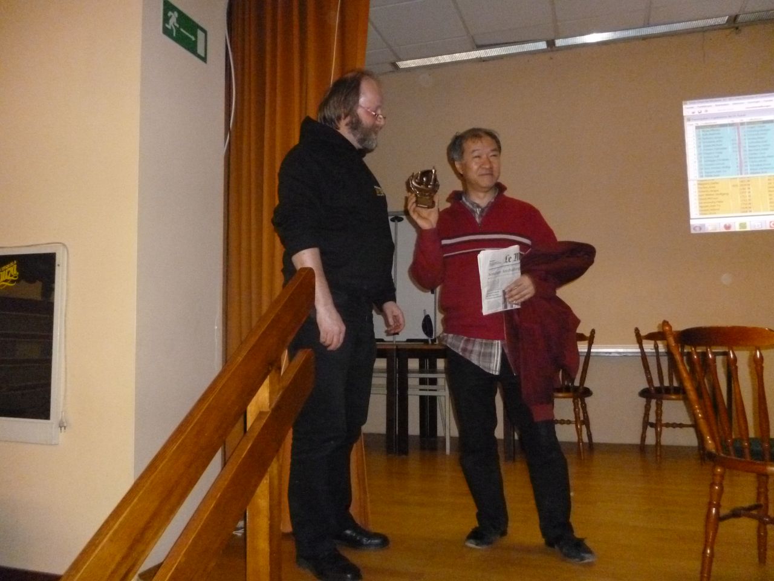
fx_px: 626
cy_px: 290
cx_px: 387
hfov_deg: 63.4
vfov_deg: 49.7
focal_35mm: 28
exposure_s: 1/60
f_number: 3.1
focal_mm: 5
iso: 800
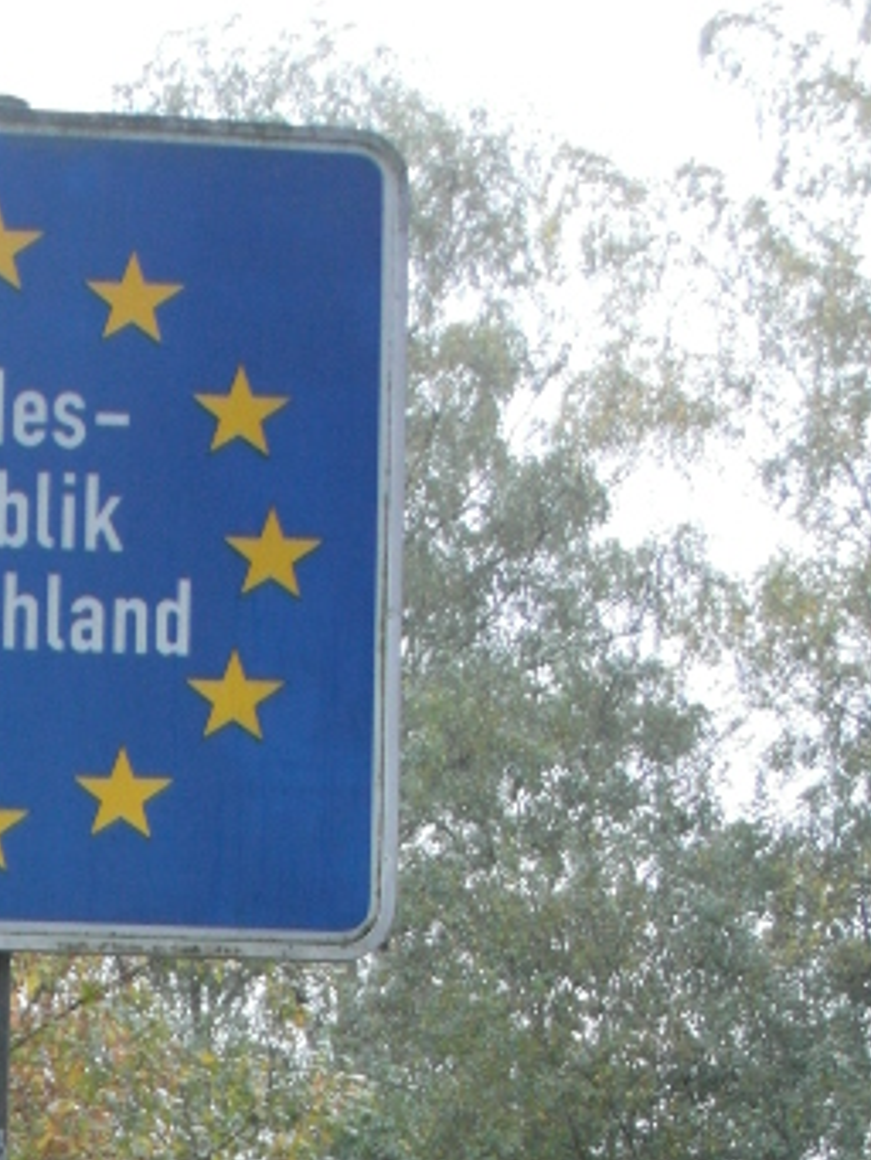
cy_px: 1735
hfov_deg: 9.2
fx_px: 5331
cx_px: -265
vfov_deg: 11.9
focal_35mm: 159
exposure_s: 1/30
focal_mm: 8.7
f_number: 3.8
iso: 100
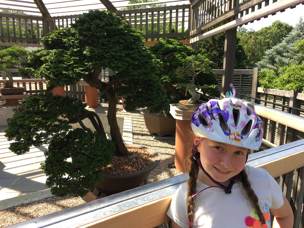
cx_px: 152
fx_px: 255
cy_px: 114
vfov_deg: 48.2
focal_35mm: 29
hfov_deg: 61.7
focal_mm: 4.15
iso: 25
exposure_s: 1/308
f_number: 2.2
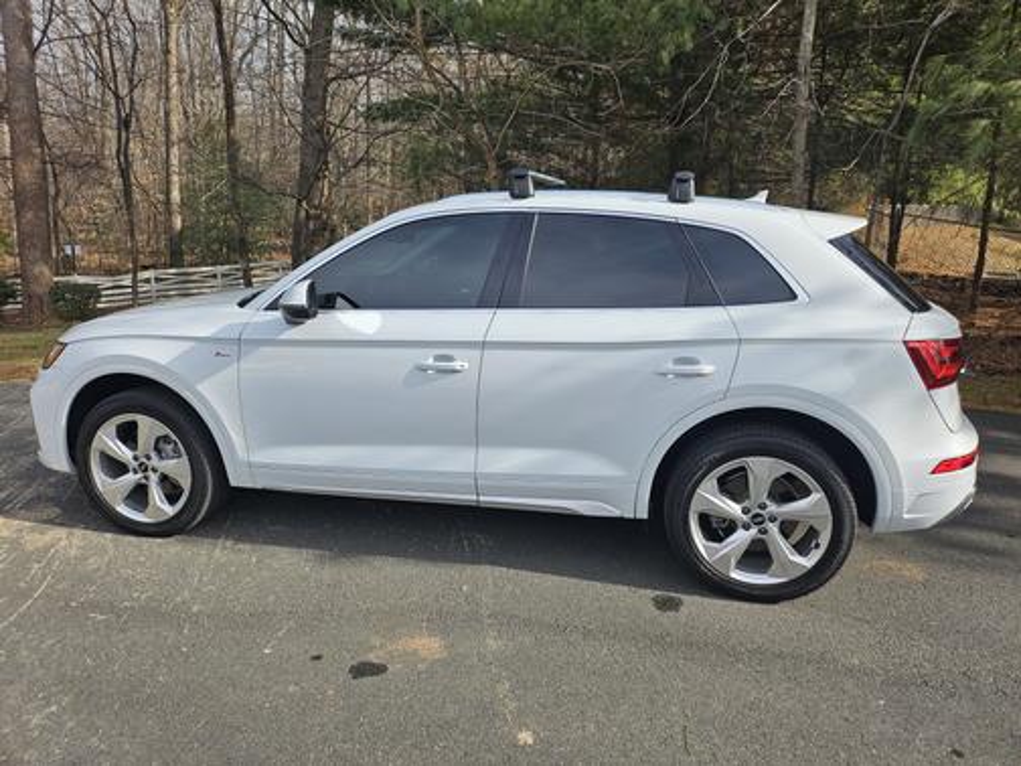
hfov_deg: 71.6
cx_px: 510
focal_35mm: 24
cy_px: 383
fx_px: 708
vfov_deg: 56.8
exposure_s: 1/2271
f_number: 1.8
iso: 50
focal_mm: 5
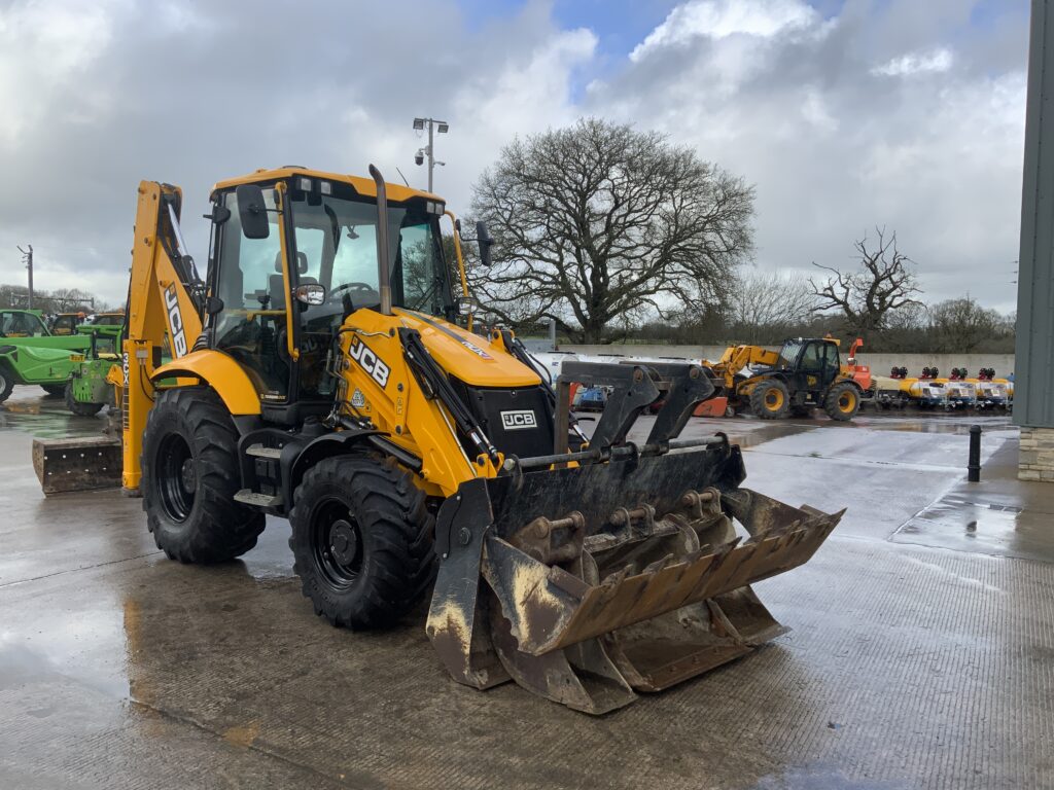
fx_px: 883
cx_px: 527
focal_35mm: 29
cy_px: 395
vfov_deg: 48.2
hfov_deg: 61.7
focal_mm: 3
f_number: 1.8
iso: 16
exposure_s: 1/912
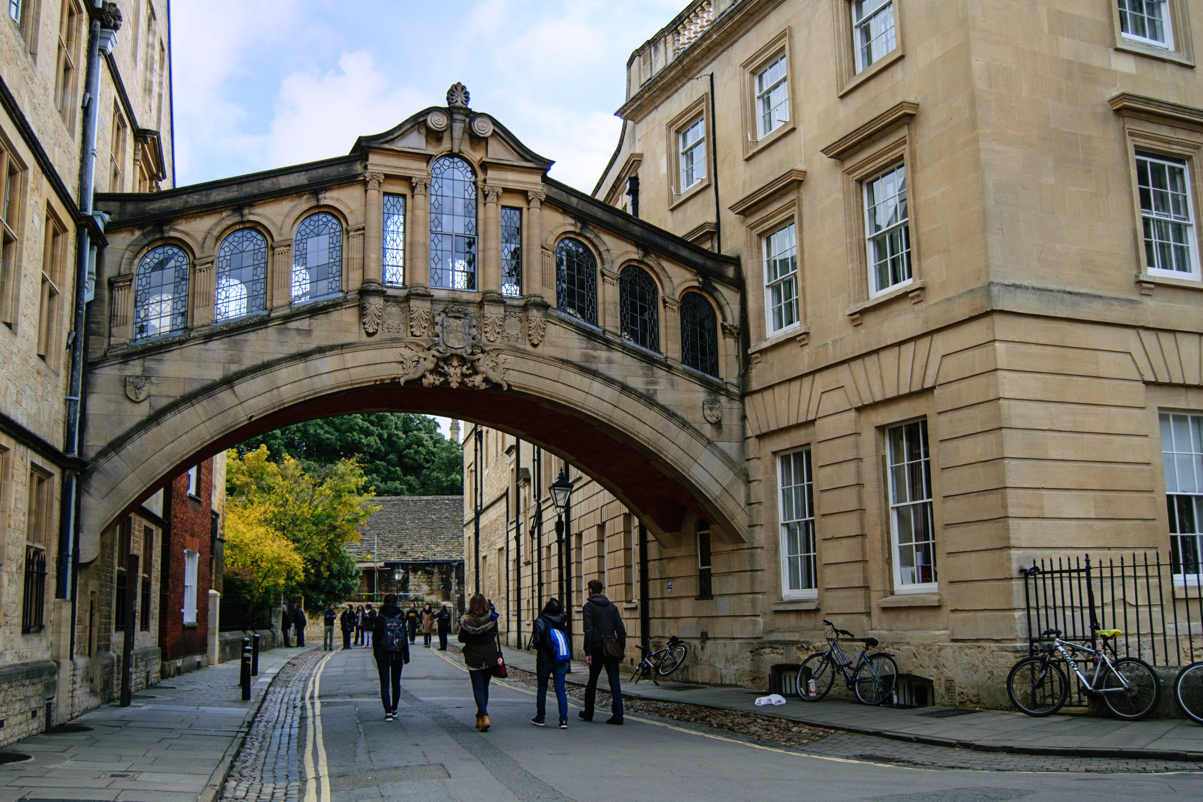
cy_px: 401
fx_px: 1203
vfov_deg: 36.9
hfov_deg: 53.1
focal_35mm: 36
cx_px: 602
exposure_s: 1/800
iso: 200
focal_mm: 24
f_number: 3.8
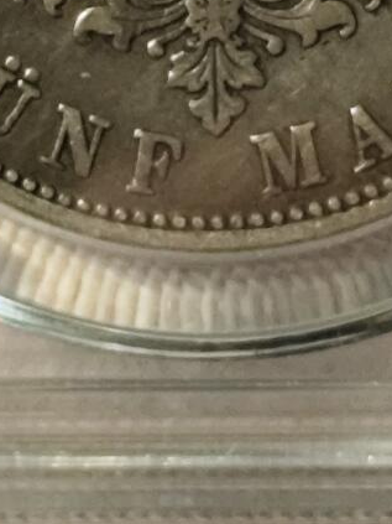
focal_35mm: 396
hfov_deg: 3.8
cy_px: -450
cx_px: 184
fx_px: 5982
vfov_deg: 4.9
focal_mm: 6.19
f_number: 1.65
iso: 400
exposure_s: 1/25
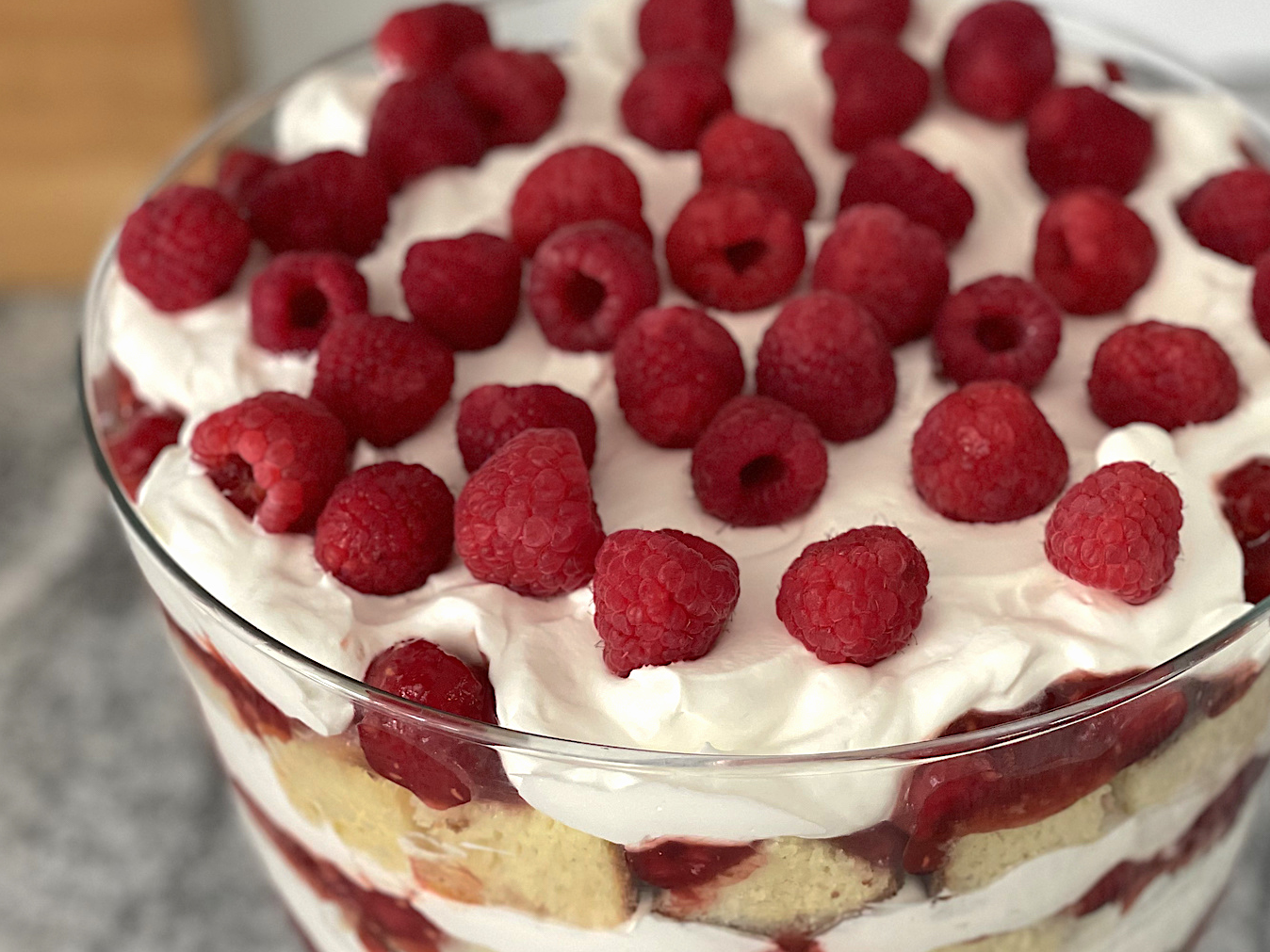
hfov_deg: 24.7
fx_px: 2898
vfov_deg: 18.6
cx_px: 788
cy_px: 576
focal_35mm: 79
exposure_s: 1/40
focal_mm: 6
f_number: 2
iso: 125
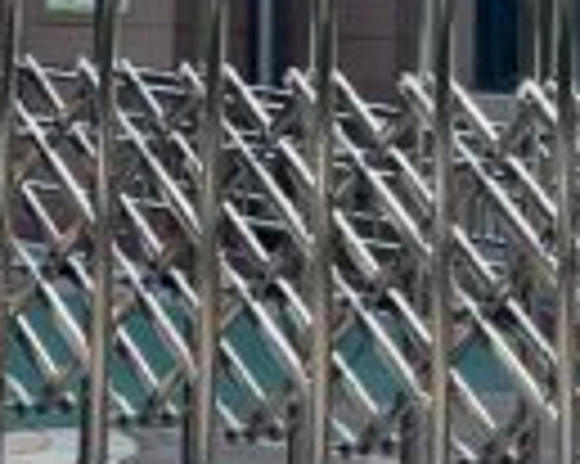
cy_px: -770
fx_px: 3448
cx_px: -112
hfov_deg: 9.5
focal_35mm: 201
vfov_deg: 7.1
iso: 50
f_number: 1.6
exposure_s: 1/1355
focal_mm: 5.1
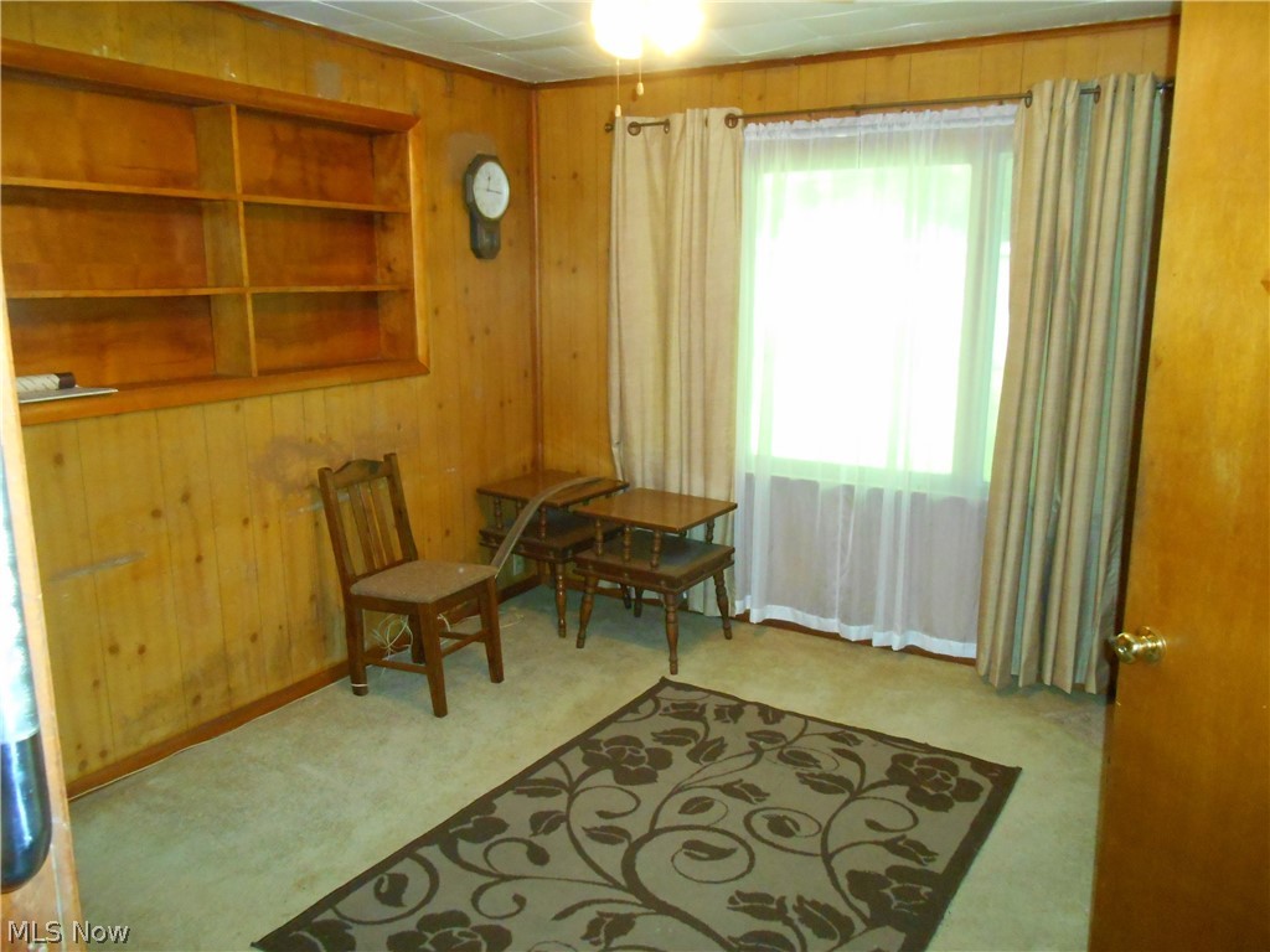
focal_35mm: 26
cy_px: 476
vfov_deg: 53.1
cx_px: 635
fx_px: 954
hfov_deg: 67.3
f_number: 3.4
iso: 900
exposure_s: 1/25
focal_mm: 4.7
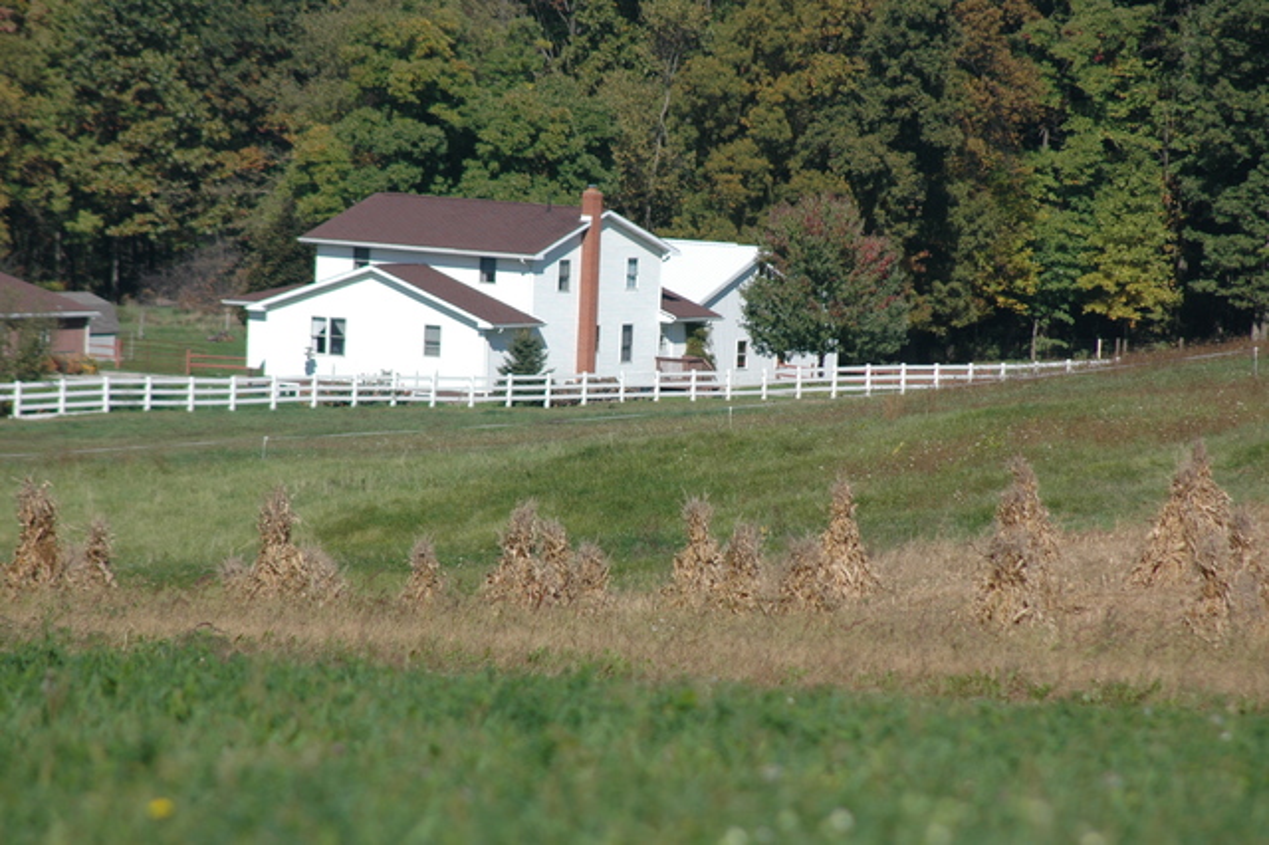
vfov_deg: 4.6
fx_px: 10569
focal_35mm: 300
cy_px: 422
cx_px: 634
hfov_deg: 6.9
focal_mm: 200
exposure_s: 1/800
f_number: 7.1
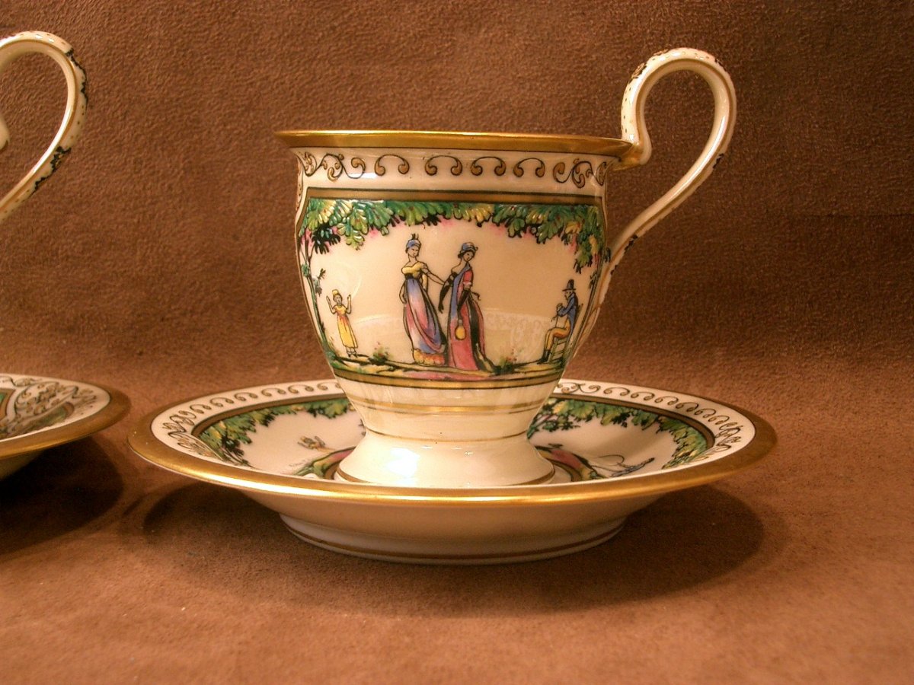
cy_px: 342
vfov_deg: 29.7
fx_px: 1294
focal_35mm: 49
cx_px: 457
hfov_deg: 38.9
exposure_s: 1/30
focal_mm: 8.2
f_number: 3.1
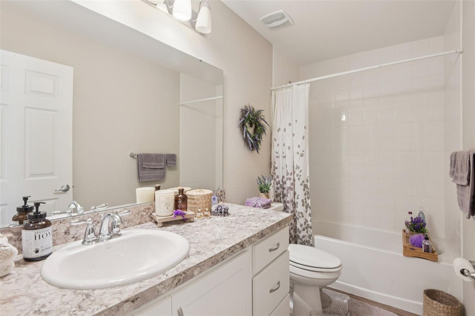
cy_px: 158
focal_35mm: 16
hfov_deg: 96.7
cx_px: 238
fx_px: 211
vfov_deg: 73.7
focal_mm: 16
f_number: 8
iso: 400
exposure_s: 1/6
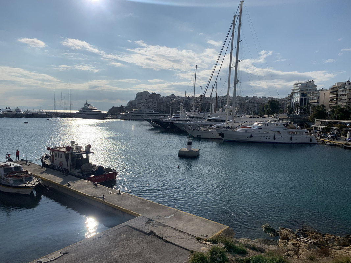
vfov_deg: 53.1
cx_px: 176
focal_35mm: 26
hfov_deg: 67.3
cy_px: 132
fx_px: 264
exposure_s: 1/11765
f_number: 1.8
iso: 25
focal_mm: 4.25
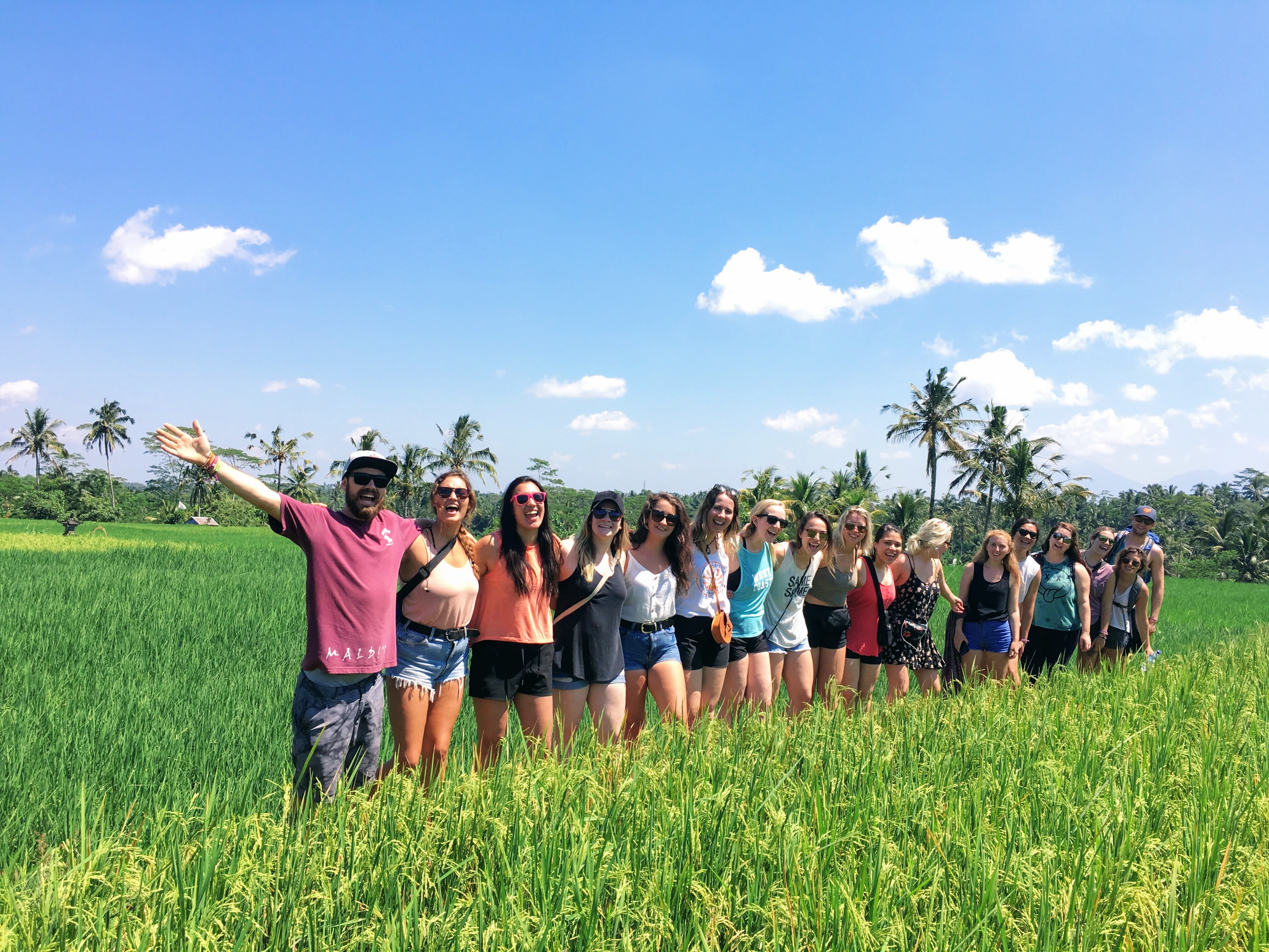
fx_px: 1063
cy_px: 476
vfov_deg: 48.2
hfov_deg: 61.7
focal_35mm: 29
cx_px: 634
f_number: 2.2
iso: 25
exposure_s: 1/739
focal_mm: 4.15
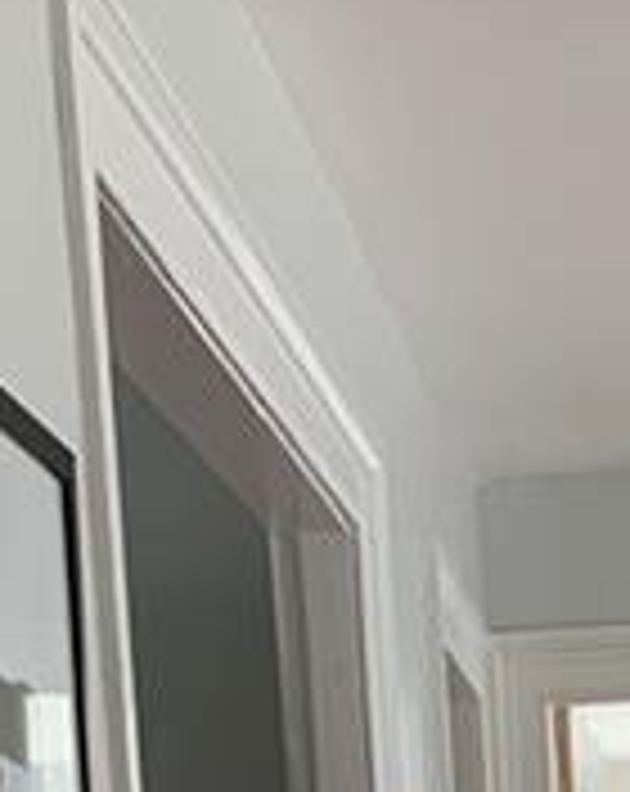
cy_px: 1552
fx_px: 2596
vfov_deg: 14.6
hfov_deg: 13.4
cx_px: 778
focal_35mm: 111
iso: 100
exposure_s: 1/60
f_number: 1.8
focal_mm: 4.25
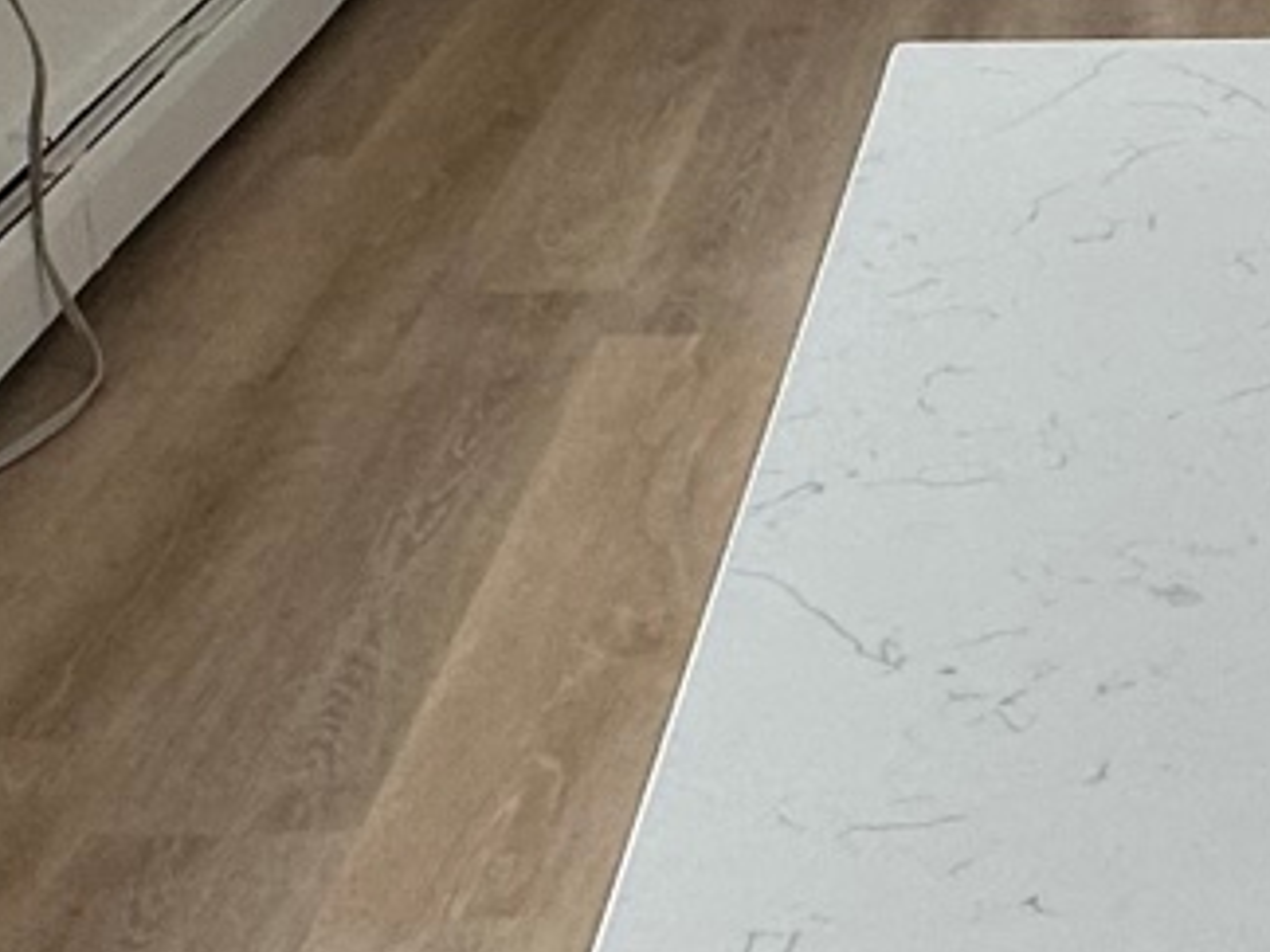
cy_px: 59
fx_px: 3192
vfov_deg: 16.7
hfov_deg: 21.2
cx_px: 1450
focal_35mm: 87
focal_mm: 2.22
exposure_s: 1/120
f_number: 2.2
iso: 100
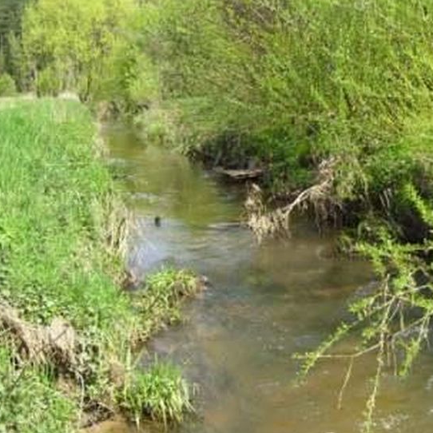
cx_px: 273
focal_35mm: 47
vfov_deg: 36.1
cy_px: 227
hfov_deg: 35.8
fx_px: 665
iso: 80
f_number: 2.7
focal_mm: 6
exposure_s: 1/500
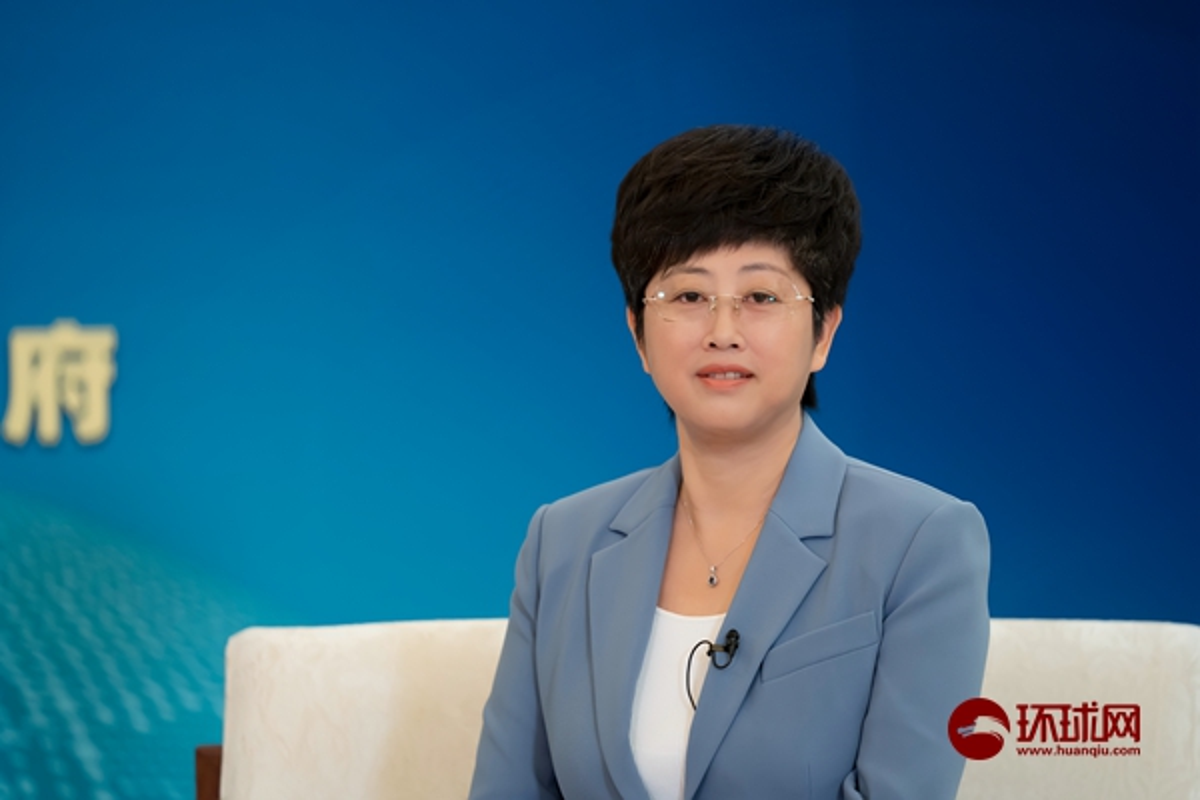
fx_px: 6666
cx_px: 600
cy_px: 400
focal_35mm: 200
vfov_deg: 6.9
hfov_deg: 10.3
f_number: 2.8
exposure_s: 1/100
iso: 800
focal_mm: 200
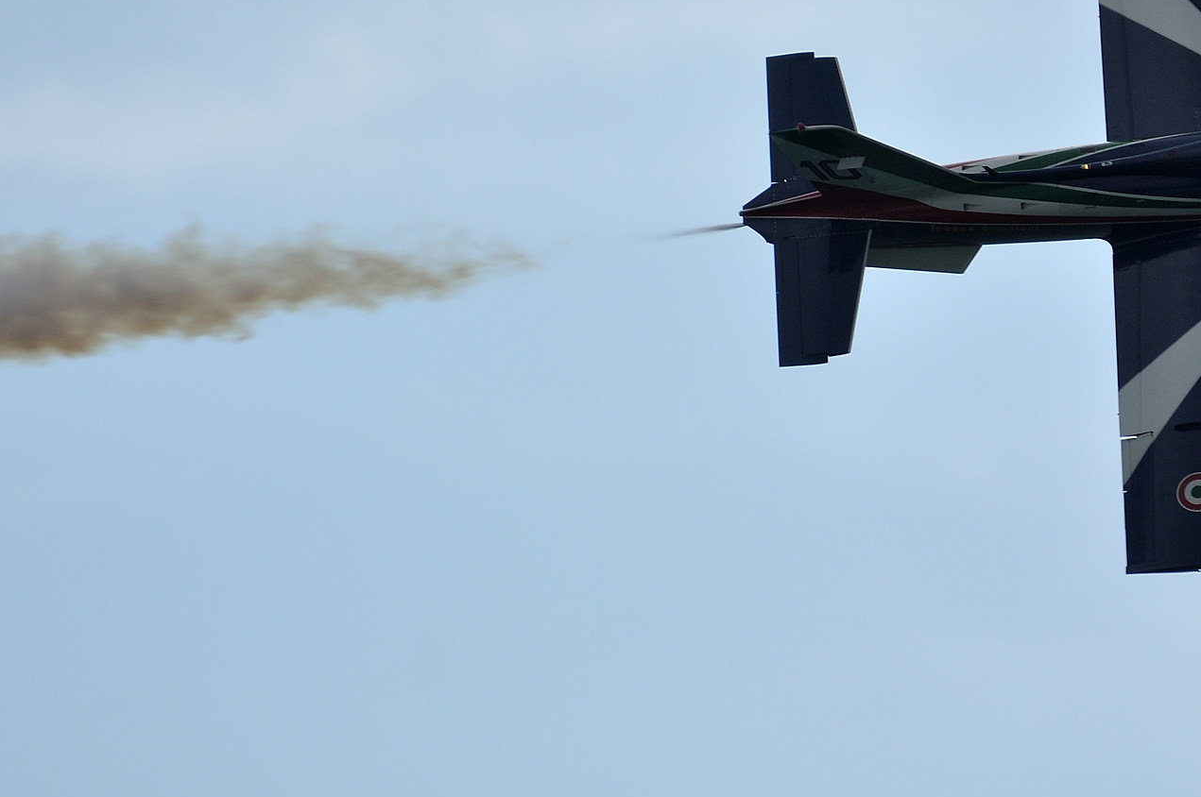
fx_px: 28320
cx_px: 876
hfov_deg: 2.4
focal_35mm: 850
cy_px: 83
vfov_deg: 1.6
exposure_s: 1/1250
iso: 200
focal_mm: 300
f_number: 6.3
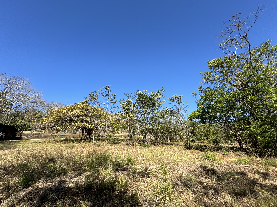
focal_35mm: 14
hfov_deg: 102.1
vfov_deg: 85.7
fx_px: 112
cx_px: 138
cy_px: 104
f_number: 2.2
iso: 50
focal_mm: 2.22
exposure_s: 1/1299
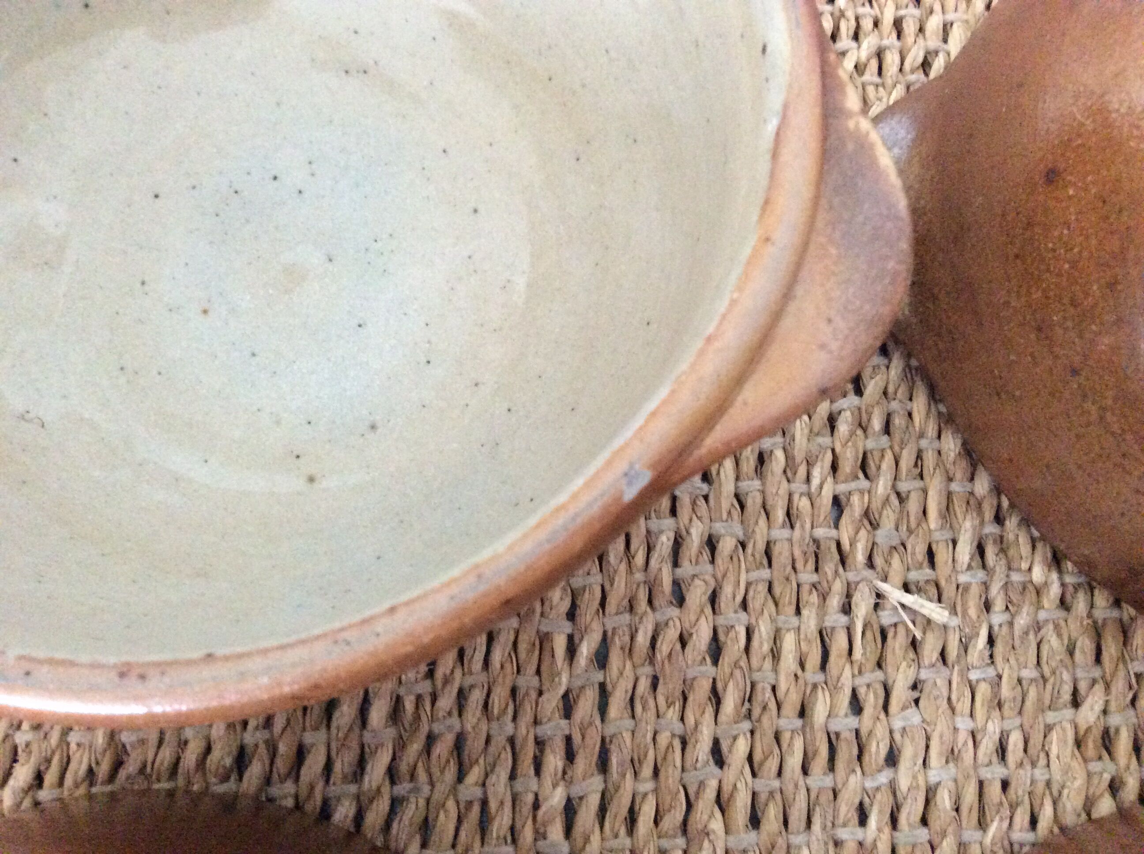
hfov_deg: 56.9
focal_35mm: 32
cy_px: 427
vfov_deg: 44.1
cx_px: 572
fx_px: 1056
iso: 500
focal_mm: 3.3
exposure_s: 1/17
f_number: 2.4
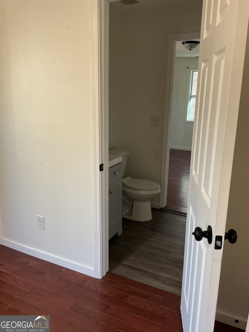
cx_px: 124
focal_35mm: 29
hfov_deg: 48.2
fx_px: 278
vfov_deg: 61.7
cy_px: 166
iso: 100
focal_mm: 3
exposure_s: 1/60
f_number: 1.8
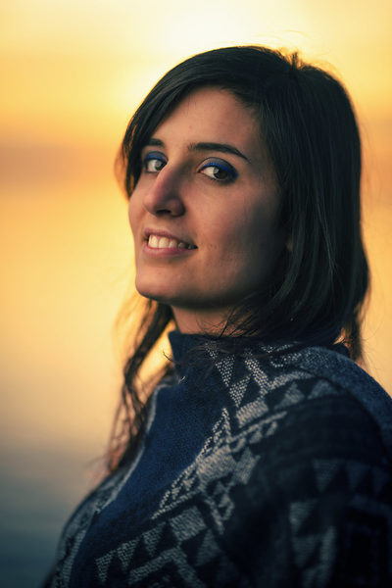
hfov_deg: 16.1
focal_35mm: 85
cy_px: 294
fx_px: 1388
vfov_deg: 23.9
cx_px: 196
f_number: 1.4
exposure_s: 1/4000
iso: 64
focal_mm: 85
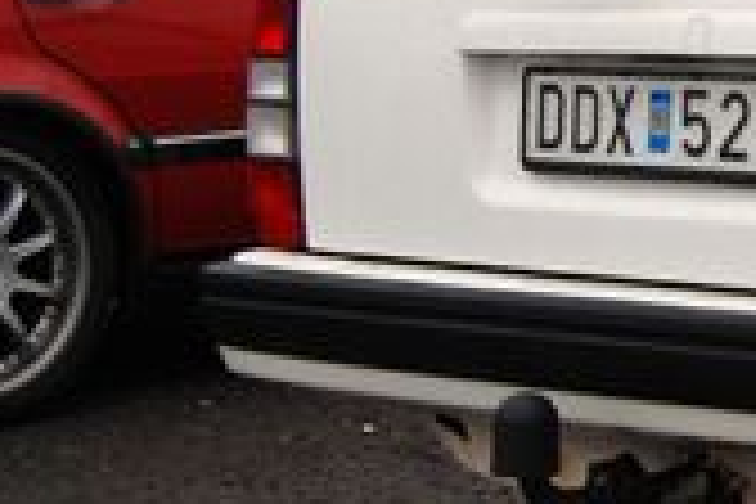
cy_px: 32
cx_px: 1408
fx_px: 3360
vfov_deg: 8.5
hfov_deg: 11.8
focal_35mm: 160
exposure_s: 1/160
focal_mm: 28
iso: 100
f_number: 6.3
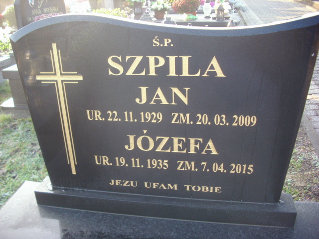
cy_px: 120
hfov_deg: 50.1
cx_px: 160
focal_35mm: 37
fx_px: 341
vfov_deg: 38.7
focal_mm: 6.2
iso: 50
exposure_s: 1/60
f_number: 2.8
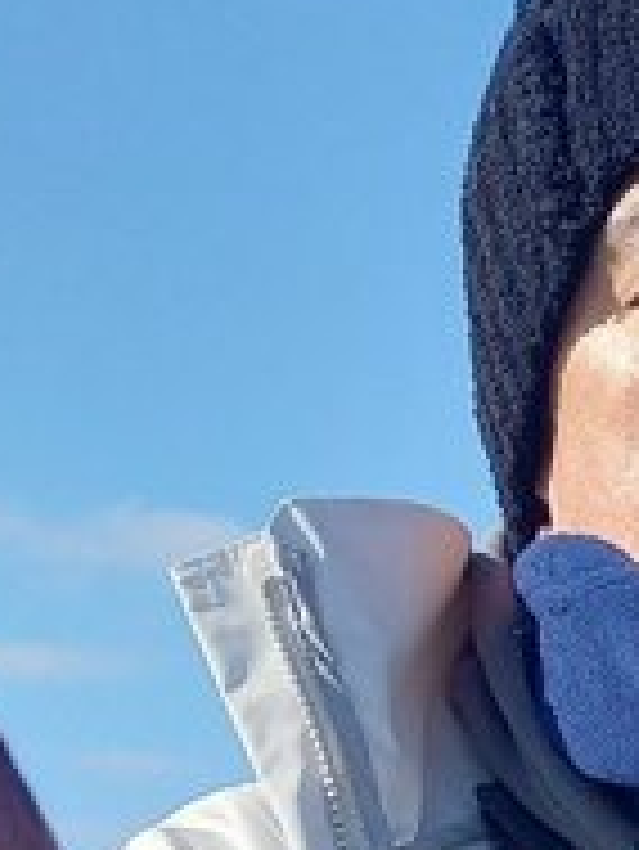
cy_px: 1610
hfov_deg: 12.6
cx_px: 873
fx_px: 2778
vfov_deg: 14.8
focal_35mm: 113
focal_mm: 4.65
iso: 50
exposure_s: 1/665
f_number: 1.8
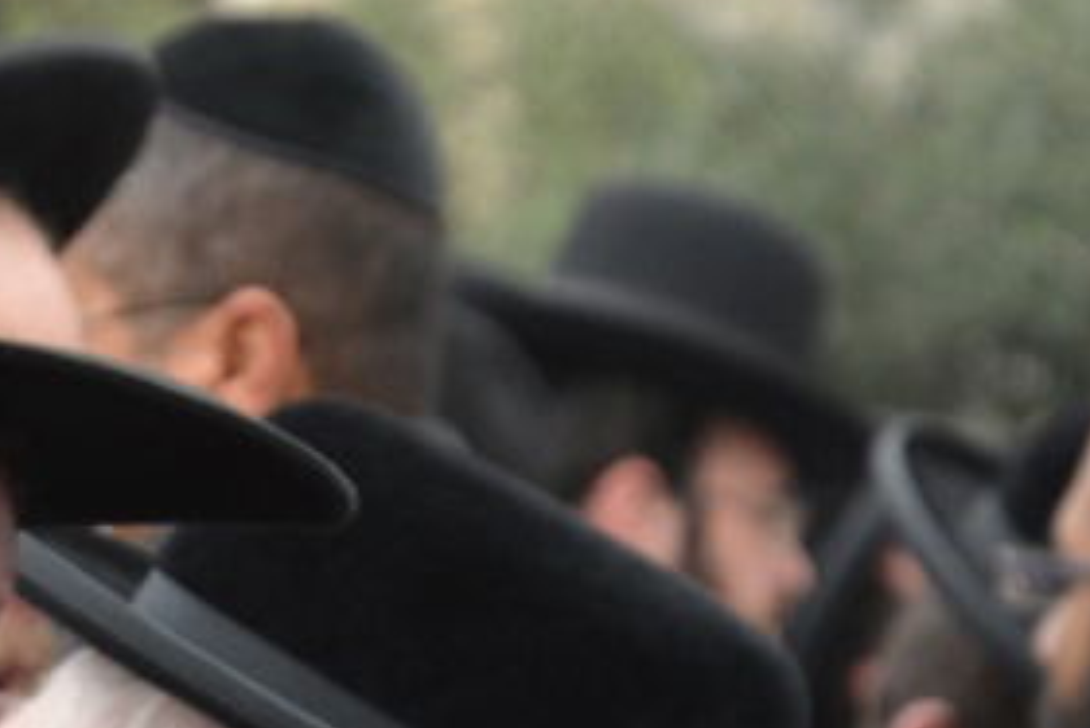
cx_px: -136
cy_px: 907
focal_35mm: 263
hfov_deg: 7.8
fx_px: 7967
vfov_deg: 5.2
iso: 800
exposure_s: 1/125
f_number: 5.6
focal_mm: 72
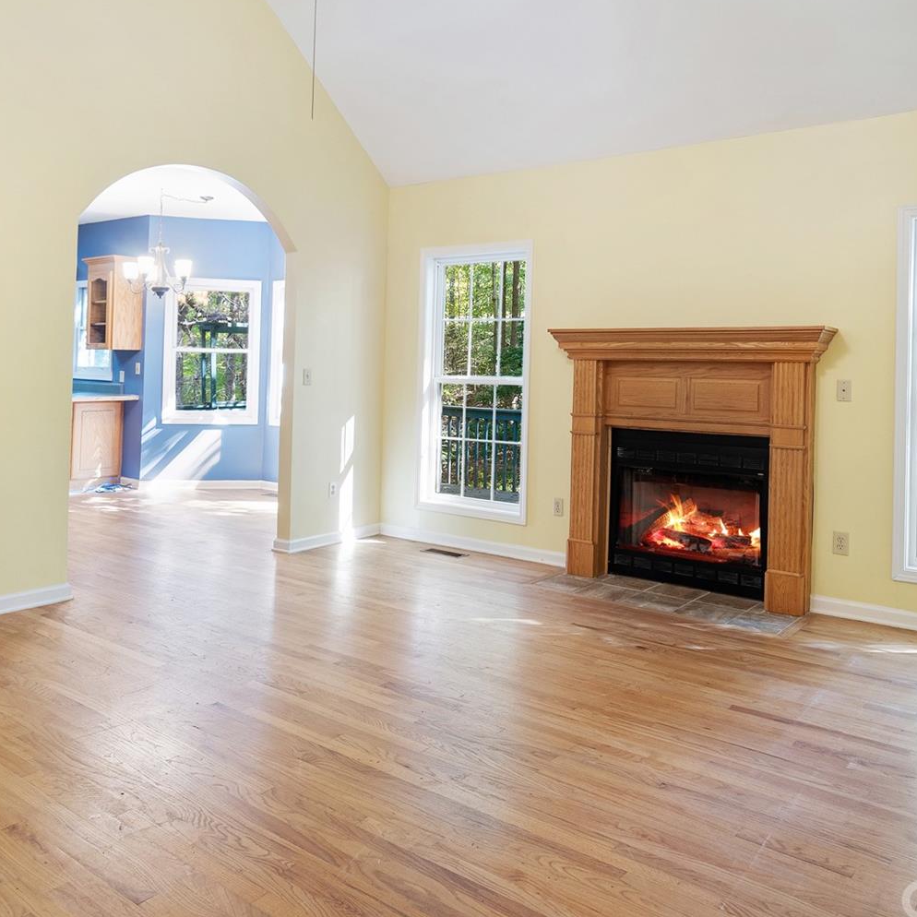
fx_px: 839
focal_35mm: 28
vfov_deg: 56.7
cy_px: 352
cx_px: 479
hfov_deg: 57.3
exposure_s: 1/1.25
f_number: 7.1
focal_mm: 16
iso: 320
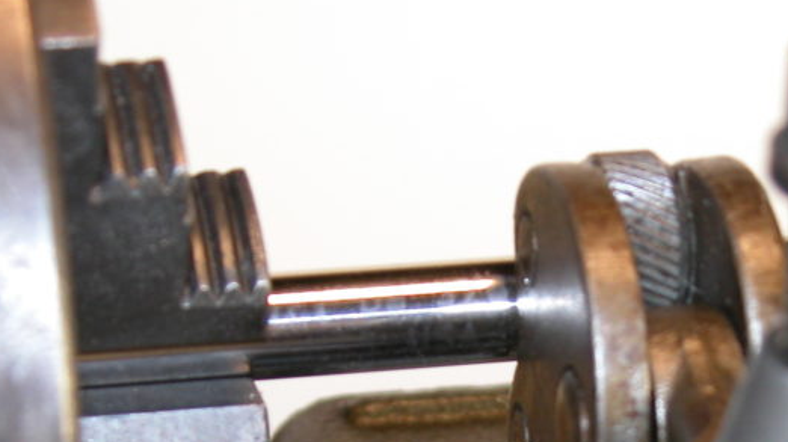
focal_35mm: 203
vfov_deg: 5.9
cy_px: 563
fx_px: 4239
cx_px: 577
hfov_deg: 10.6
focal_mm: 21
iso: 100
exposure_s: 1/60.3
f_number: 3.5
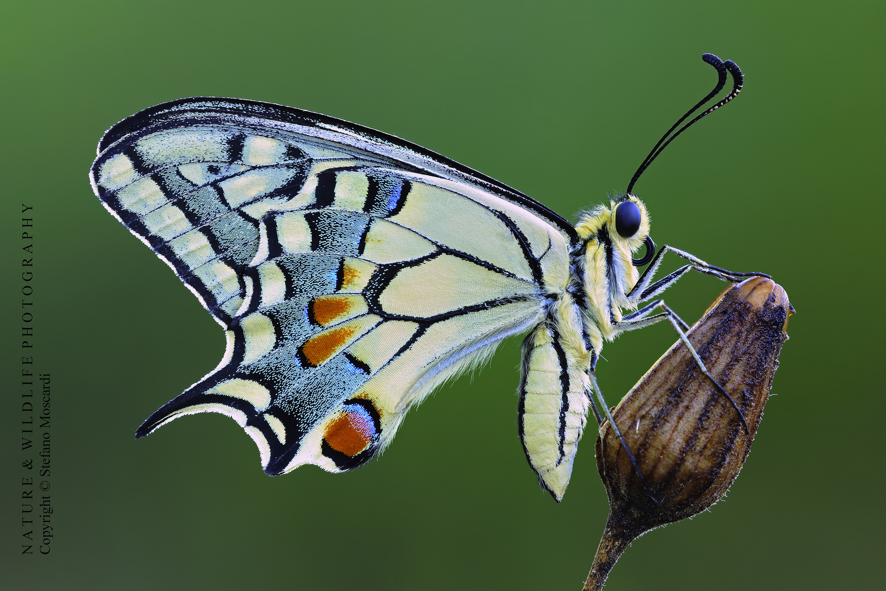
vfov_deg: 6.9
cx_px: 443
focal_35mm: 200
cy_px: 296
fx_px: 4922
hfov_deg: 10.3
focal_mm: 200
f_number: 20
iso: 50
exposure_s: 1.3
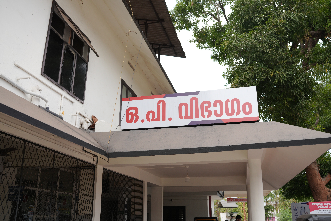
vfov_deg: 37.9
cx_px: 166
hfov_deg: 54.4
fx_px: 322
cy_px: 110
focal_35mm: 35
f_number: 4
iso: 320
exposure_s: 1/400
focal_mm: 35
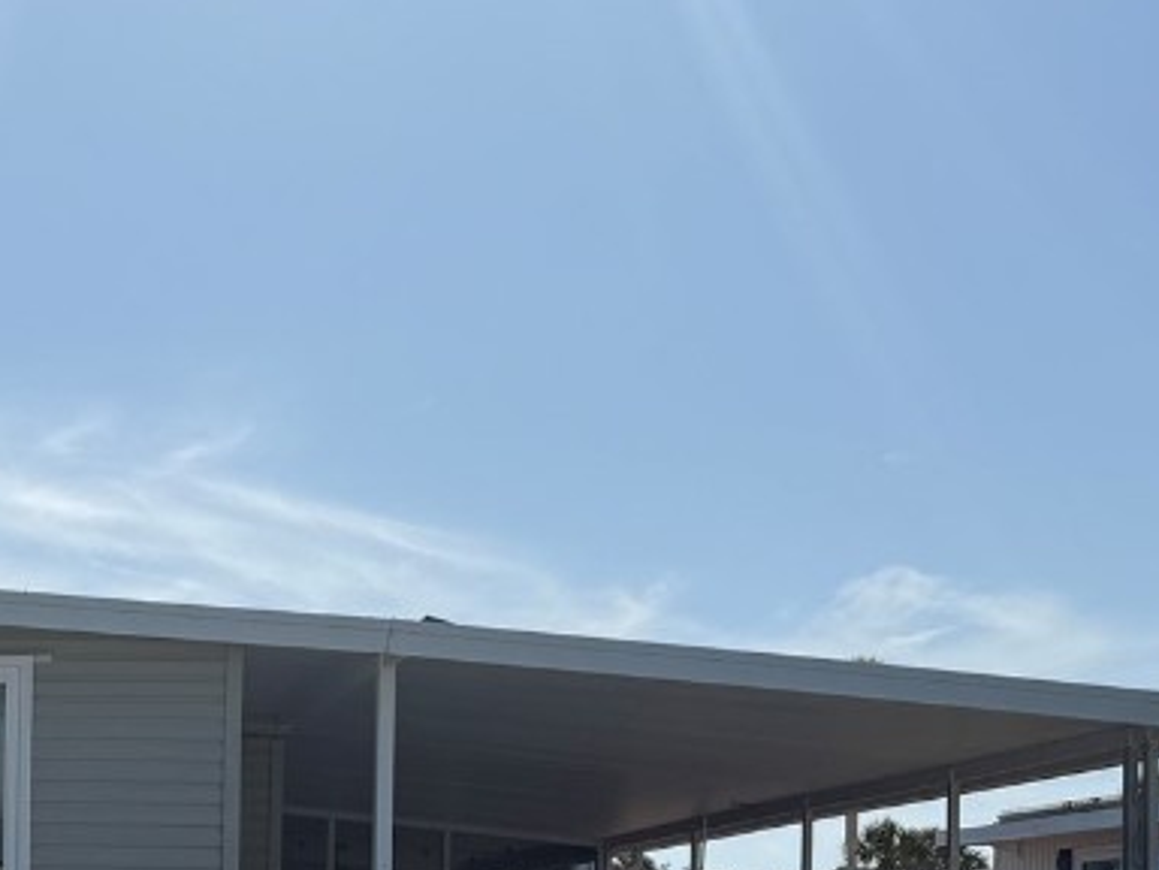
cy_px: 933
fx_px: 2143
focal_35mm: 64
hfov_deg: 28.0
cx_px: -57
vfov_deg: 21.8
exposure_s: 1/10309
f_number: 1.78
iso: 80
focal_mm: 6.76
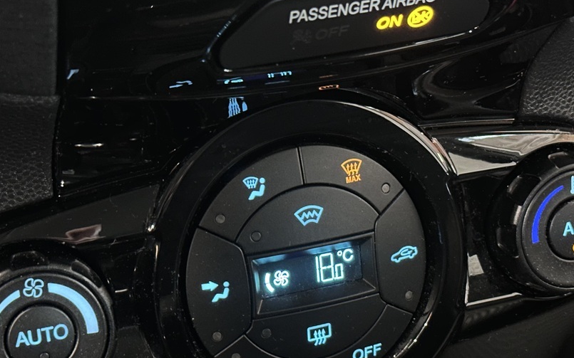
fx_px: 1423
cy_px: 254
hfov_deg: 22.8
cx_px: 285
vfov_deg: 14.3
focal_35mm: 91
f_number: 1.78
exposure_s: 1/13
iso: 500
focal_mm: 6.86
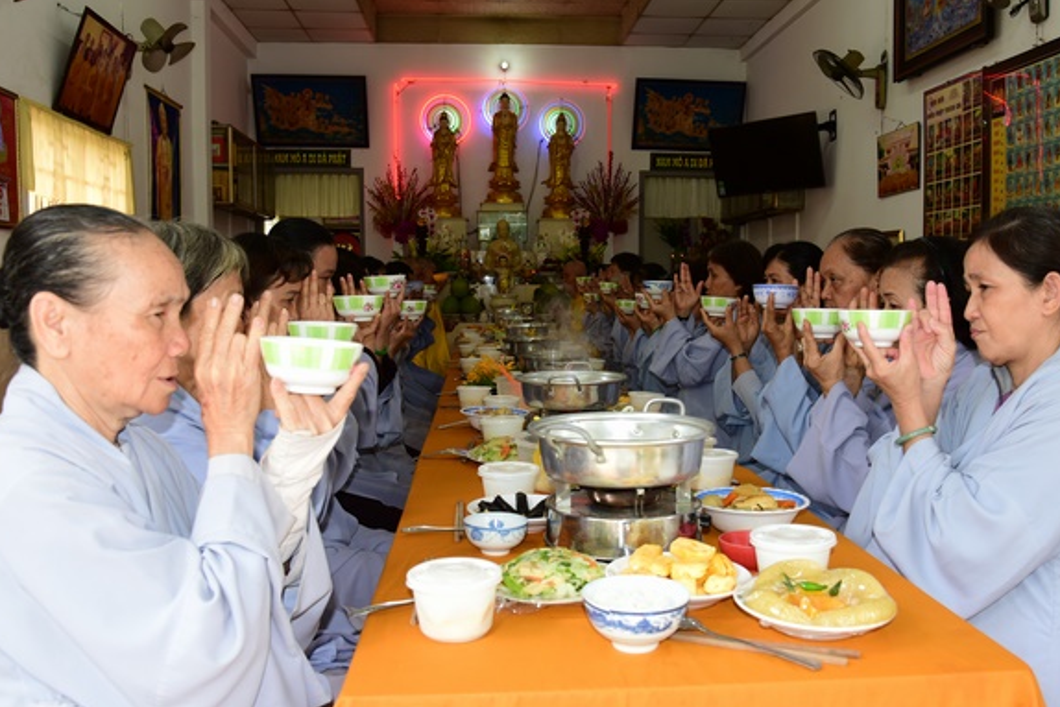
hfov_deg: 55.8
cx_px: 550
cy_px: 371
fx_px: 1001
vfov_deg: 38.9
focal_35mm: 34
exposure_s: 1/80
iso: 500
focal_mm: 30
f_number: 5.6
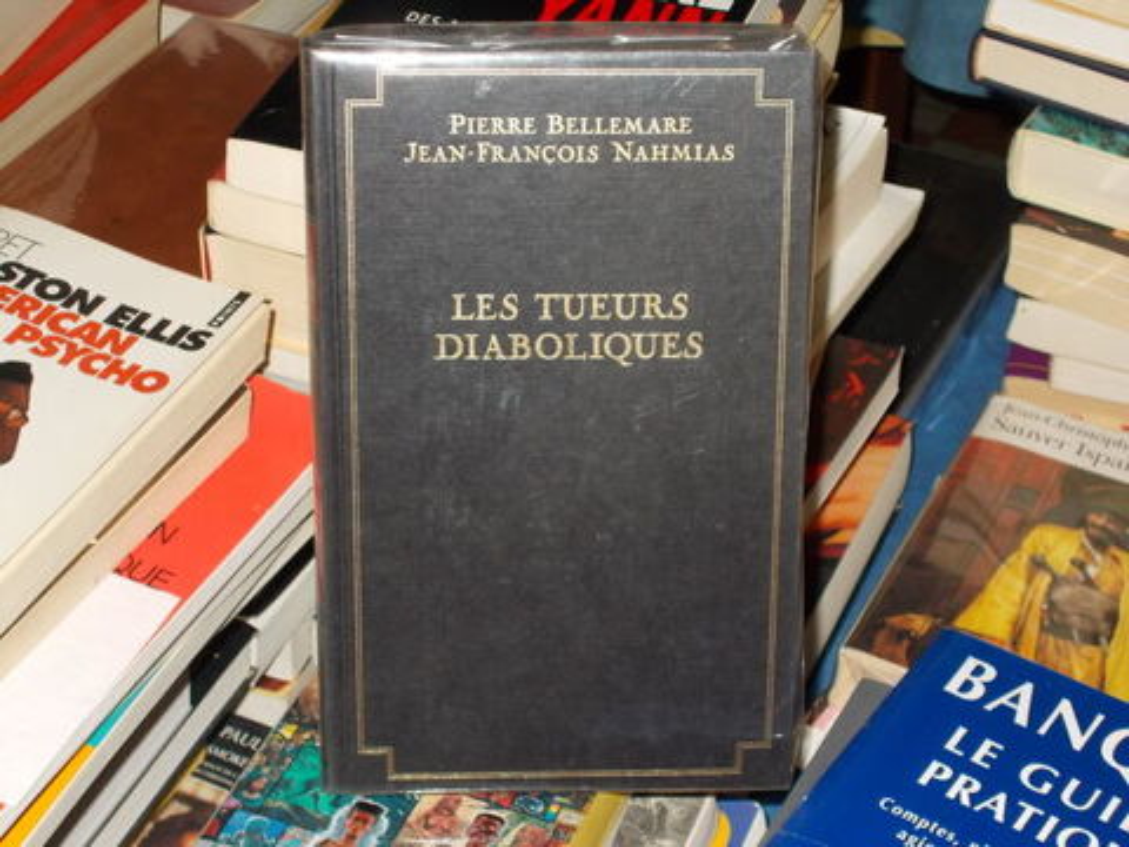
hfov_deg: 25.7
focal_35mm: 76
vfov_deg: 19.4
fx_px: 2479
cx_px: 564
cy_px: 424
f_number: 5.8
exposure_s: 1/60
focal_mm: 13.5
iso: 200
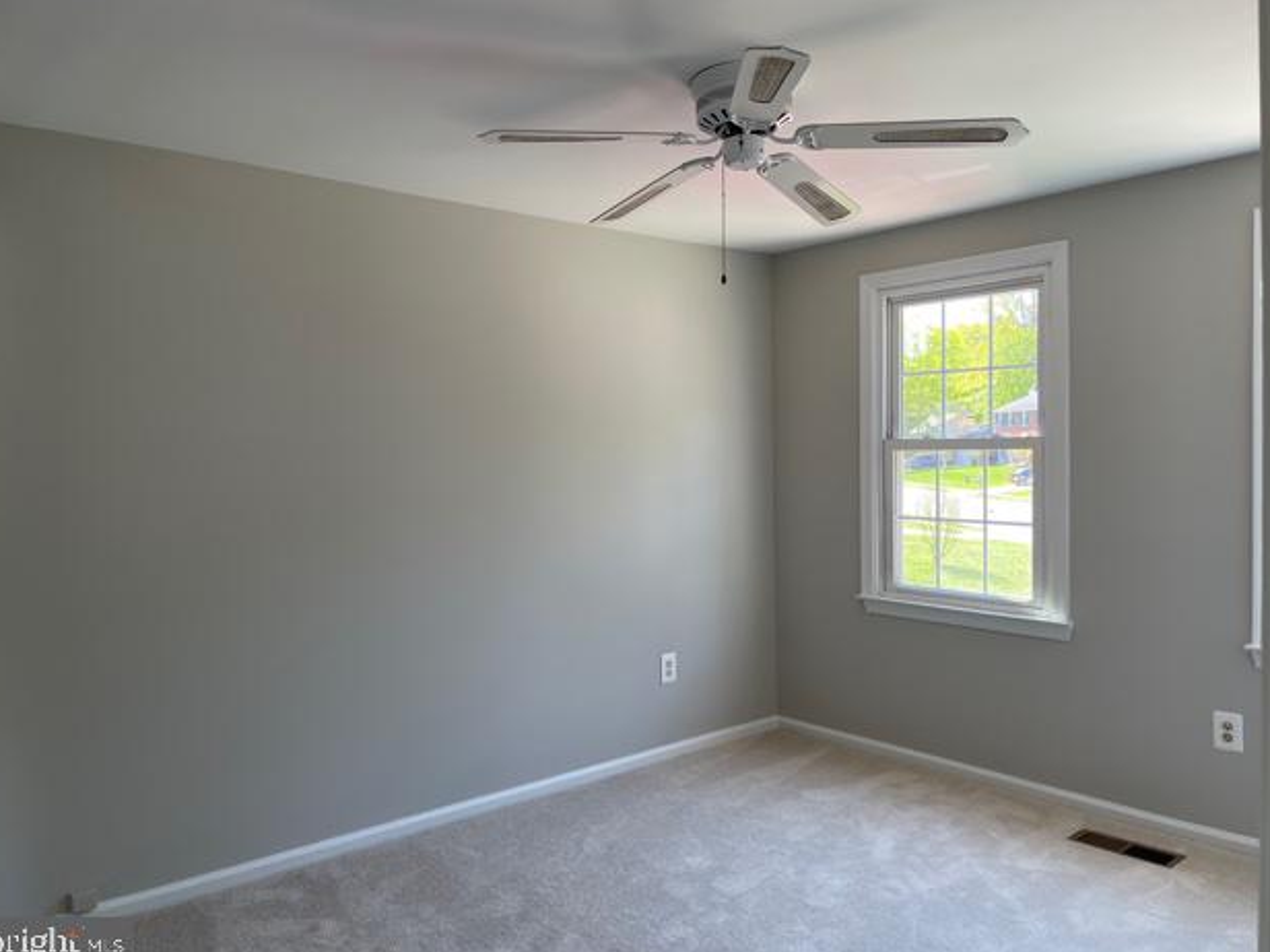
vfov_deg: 51.4
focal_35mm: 27
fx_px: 991
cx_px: 633
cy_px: 476
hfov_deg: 65.3
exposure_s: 1/121
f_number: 1.6
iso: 64
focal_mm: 5.1
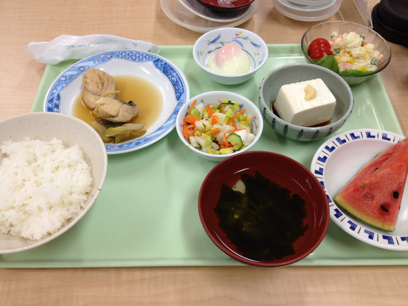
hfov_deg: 52.6
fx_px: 413
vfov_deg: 40.7
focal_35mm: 35
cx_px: 204
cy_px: 153
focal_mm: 4.28
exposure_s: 1/40
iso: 64
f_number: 2.4
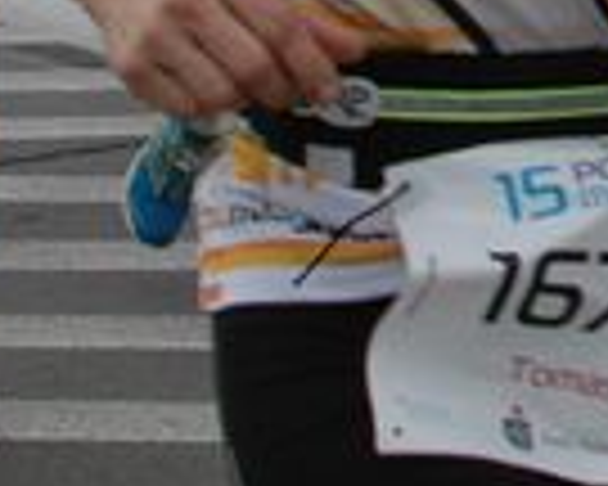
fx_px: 5250
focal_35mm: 292
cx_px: 1099
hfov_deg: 6.5
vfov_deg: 5.2
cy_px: -434
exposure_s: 1/200
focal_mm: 35
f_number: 7.1
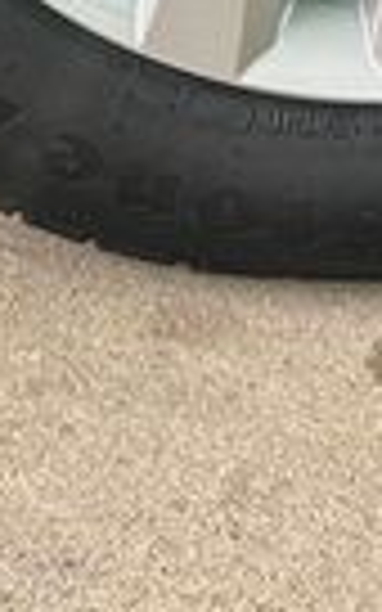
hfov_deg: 10.8
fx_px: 1999
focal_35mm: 120
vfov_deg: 15.3
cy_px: -436
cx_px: 391
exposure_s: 1/77
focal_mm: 6.86
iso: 250
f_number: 1.78
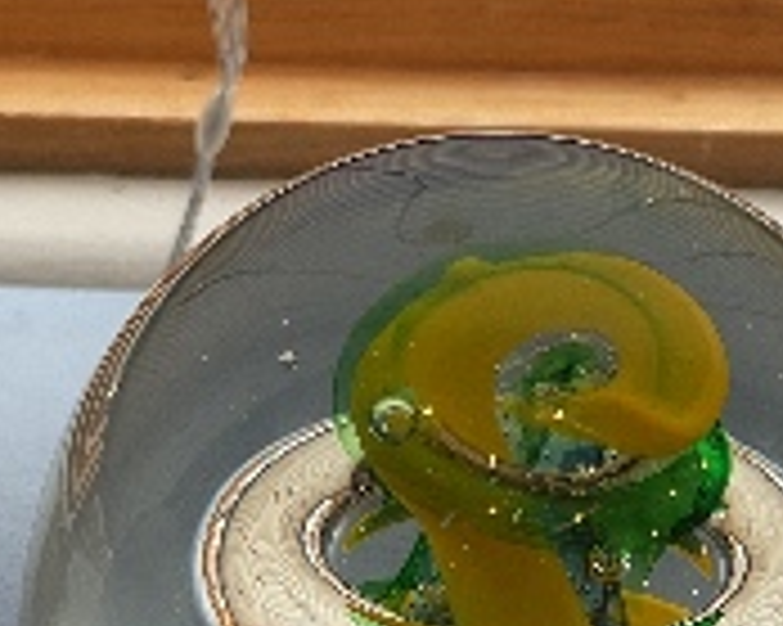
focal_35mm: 104
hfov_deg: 18.4
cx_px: 486
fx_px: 2409
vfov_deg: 14.5
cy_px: 676
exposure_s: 1/120
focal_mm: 3
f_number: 1.8
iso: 50
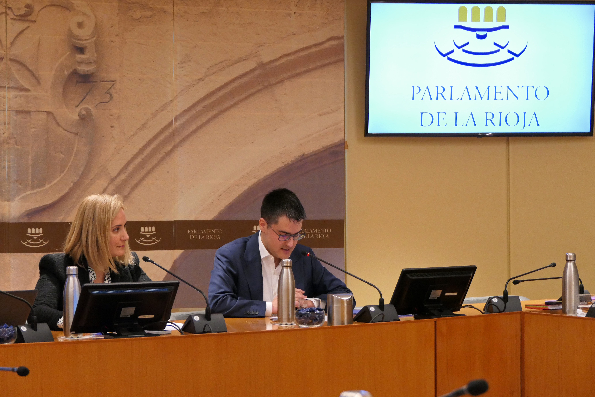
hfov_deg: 21.5
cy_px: 198
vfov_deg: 14.4
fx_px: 1570
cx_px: 298
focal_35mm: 95
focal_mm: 34.7
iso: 1600
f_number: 4.3
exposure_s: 1/125
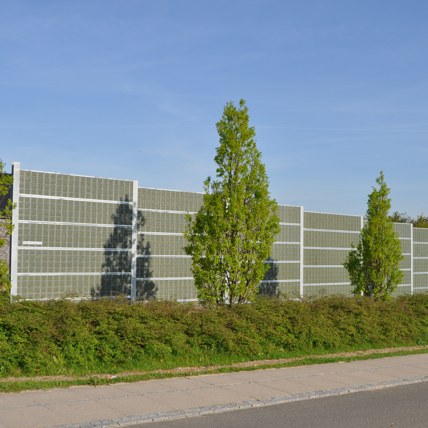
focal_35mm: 45
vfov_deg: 37.8
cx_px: 293
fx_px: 625
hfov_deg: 37.3
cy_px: 215
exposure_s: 1/400
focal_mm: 23
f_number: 10
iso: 200
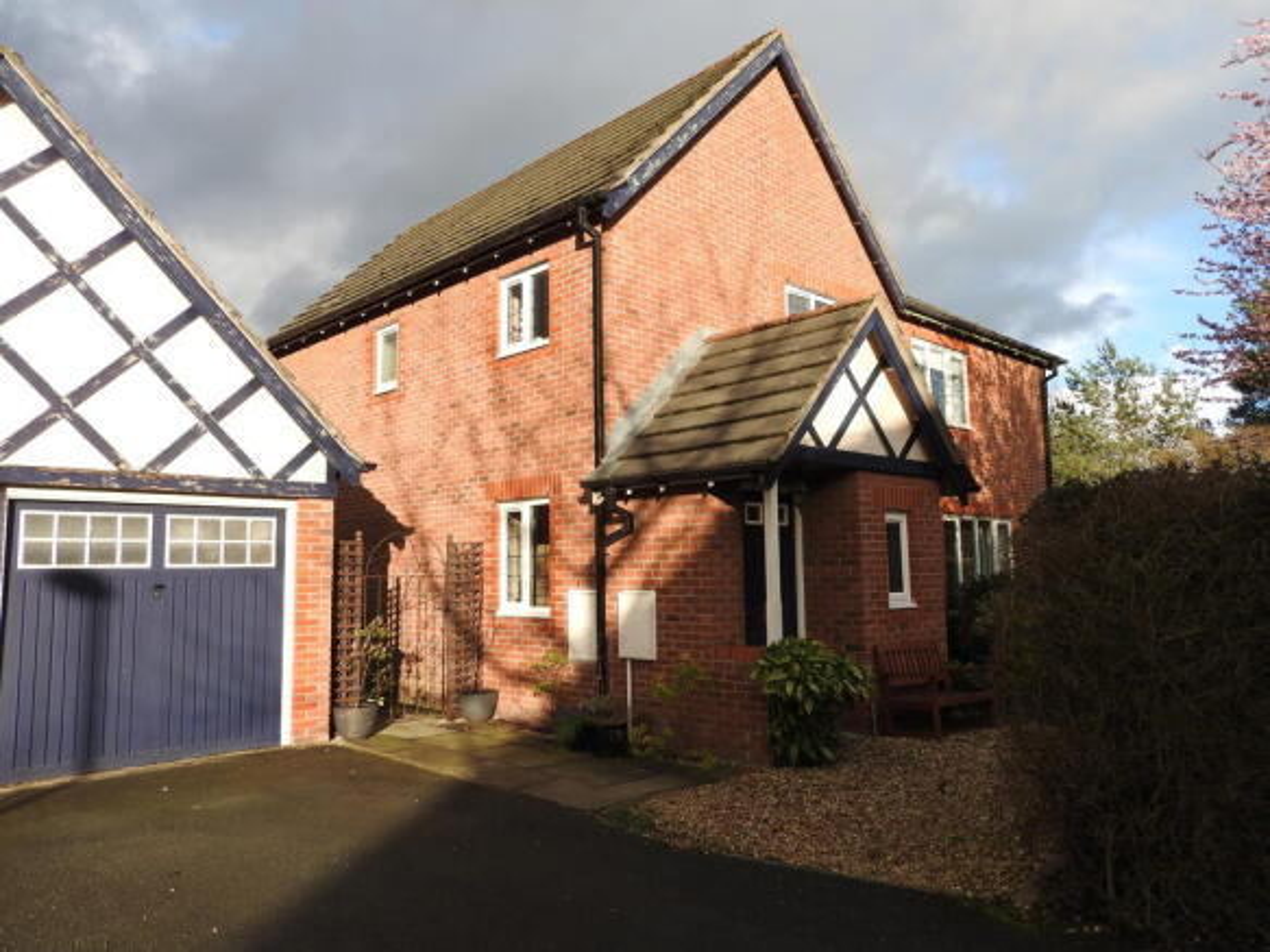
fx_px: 880
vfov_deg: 56.8
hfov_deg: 71.6
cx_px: 635
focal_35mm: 24
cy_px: 476
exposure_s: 1/500
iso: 100
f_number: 3.3
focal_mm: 4.3
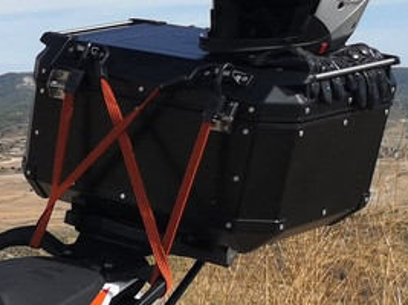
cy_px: 403
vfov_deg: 13.2
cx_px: -345
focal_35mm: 108
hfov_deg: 15.5
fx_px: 1272
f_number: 1.8
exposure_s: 1/2809
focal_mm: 5.58
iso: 50
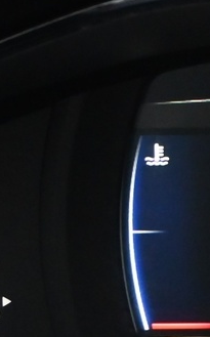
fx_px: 2109
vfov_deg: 9.1
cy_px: 262
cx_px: 514
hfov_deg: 5.5
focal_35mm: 230
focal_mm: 30.5
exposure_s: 1/25
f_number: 4.8
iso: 2800
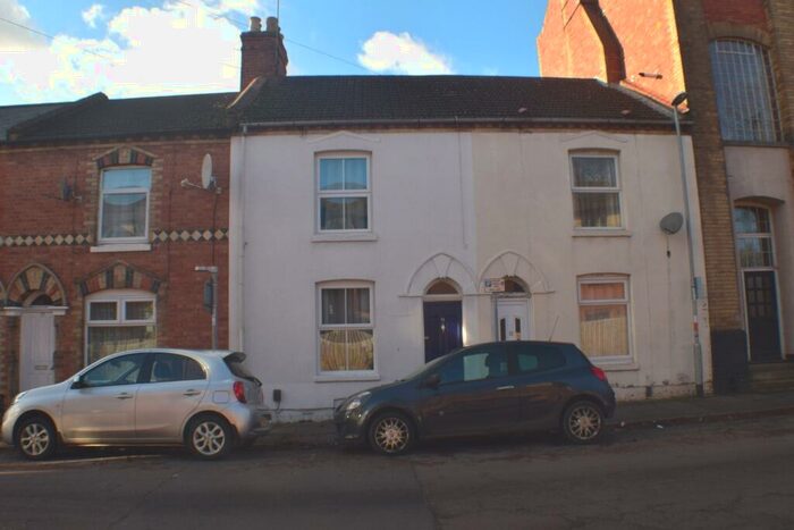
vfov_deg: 38.4
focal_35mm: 34
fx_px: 761
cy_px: 265
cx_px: 397
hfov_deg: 55.1
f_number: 11
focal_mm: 23
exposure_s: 1/320
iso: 400
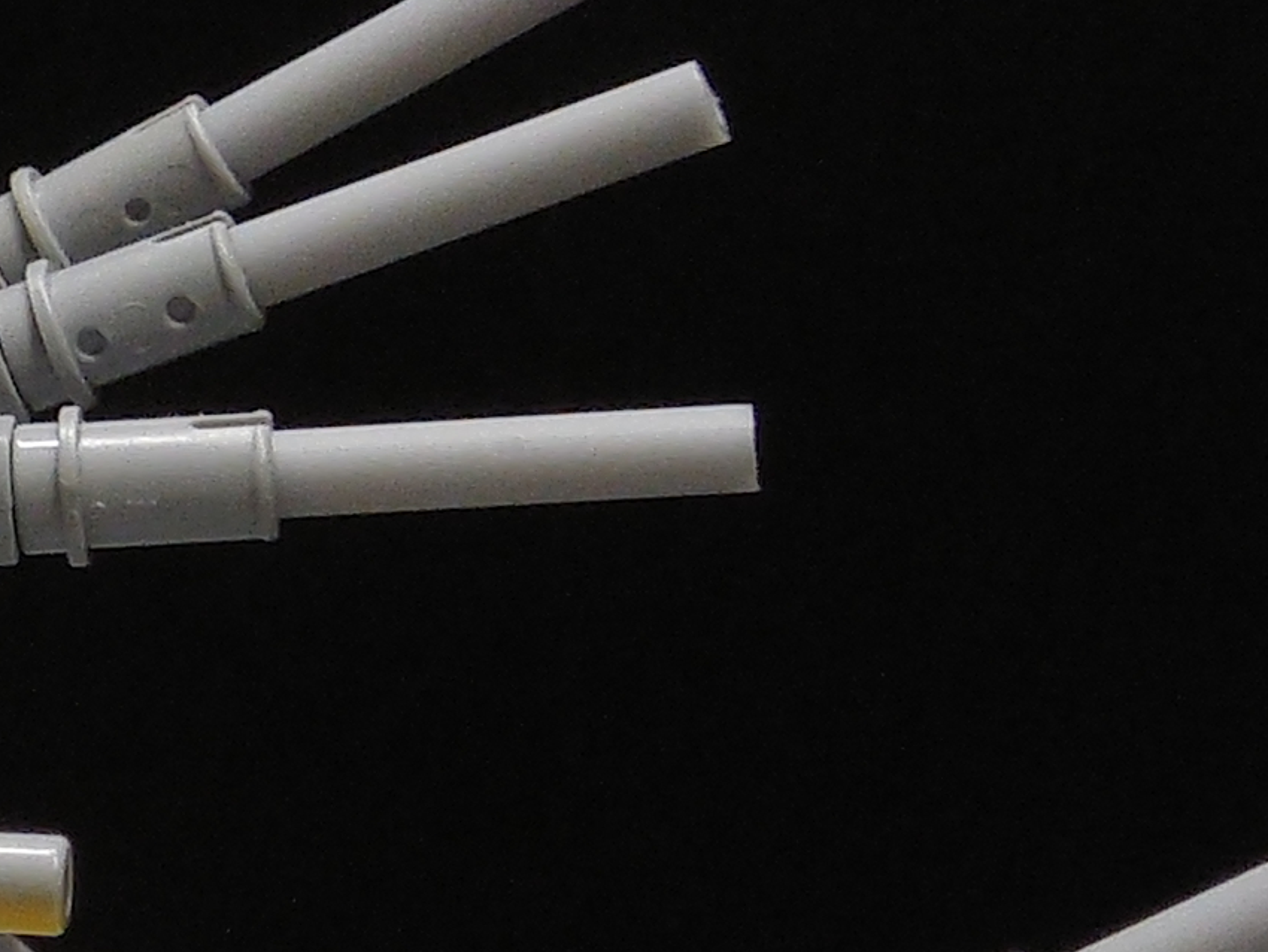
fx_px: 8537
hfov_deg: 8.3
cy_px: 261
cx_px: -542
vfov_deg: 6.4
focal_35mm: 233
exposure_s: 1/30
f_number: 3.9
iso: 280
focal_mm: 7.8
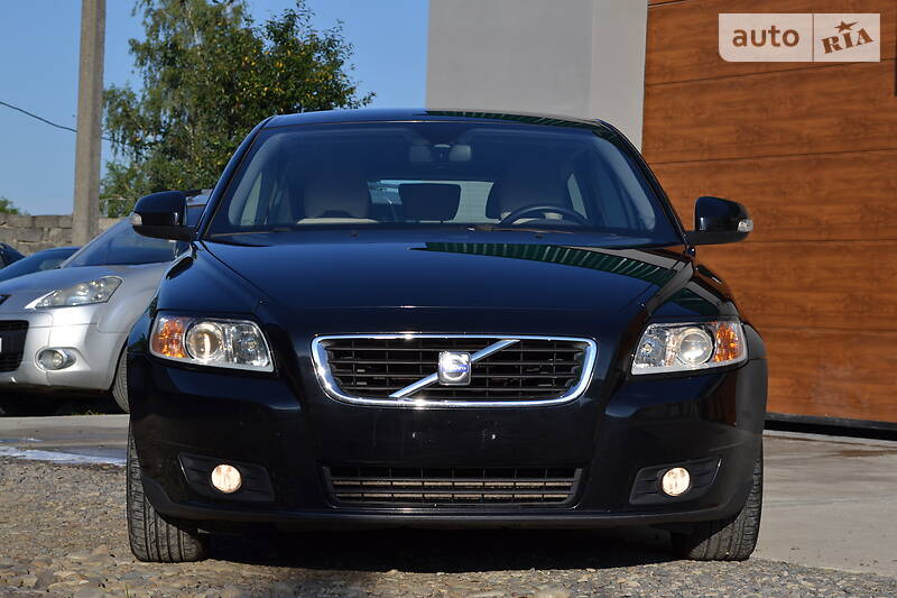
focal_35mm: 82
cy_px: 299
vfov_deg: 16.5
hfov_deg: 24.6
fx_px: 2055
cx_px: 448
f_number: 8
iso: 100
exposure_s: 1/320
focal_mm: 55
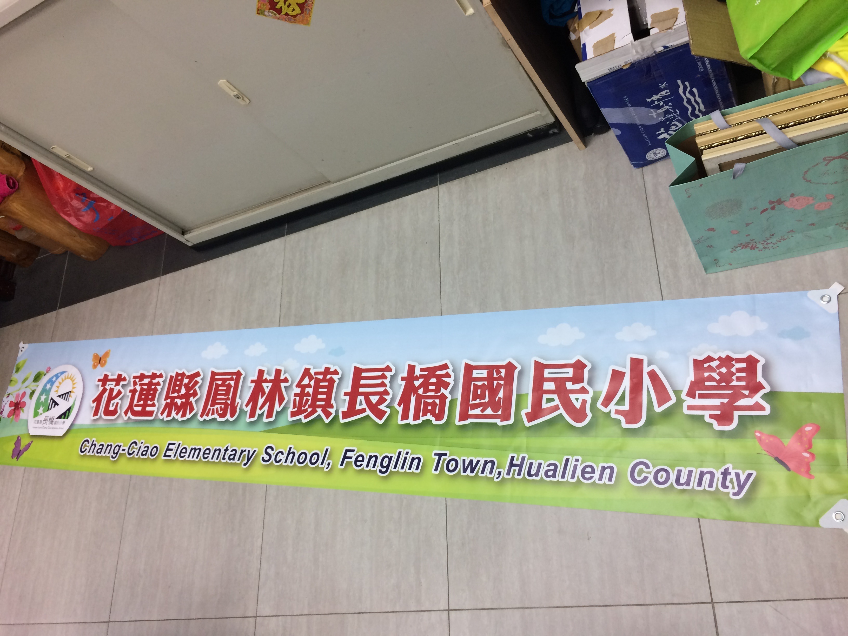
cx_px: 424
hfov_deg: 61.7
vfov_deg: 48.2
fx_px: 710
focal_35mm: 29
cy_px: 318
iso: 40
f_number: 2.2
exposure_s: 1/30
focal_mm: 4.15
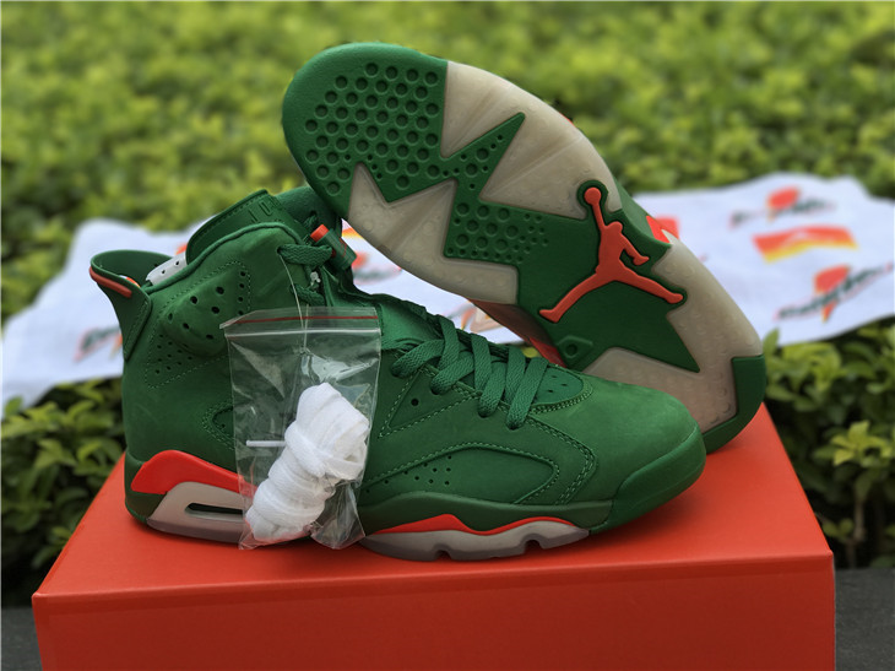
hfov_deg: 33.8
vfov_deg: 25.6
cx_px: 448
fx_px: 1473
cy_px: 336
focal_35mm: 57
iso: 20
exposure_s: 1/203
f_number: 2.8
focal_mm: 6.6
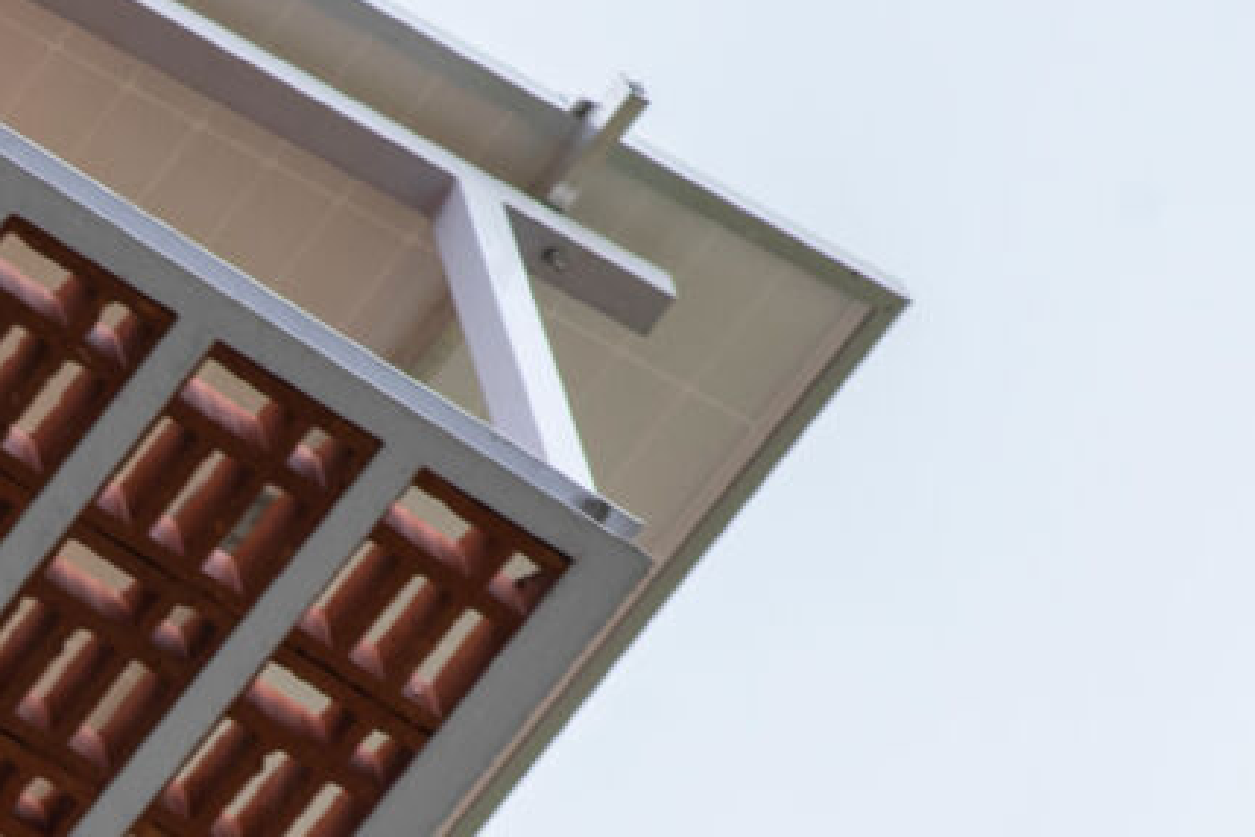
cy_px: 1474
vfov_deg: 2.8
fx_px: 17255
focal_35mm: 495
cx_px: -652
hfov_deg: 4.1
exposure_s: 1/100
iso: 160
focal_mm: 85
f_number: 10
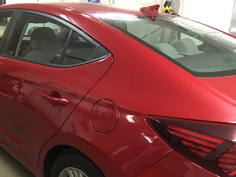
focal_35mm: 37
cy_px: 95
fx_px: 252
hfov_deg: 49.8
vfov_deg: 38.6
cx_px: 93
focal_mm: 4.15
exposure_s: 1/30
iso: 160
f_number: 2.2
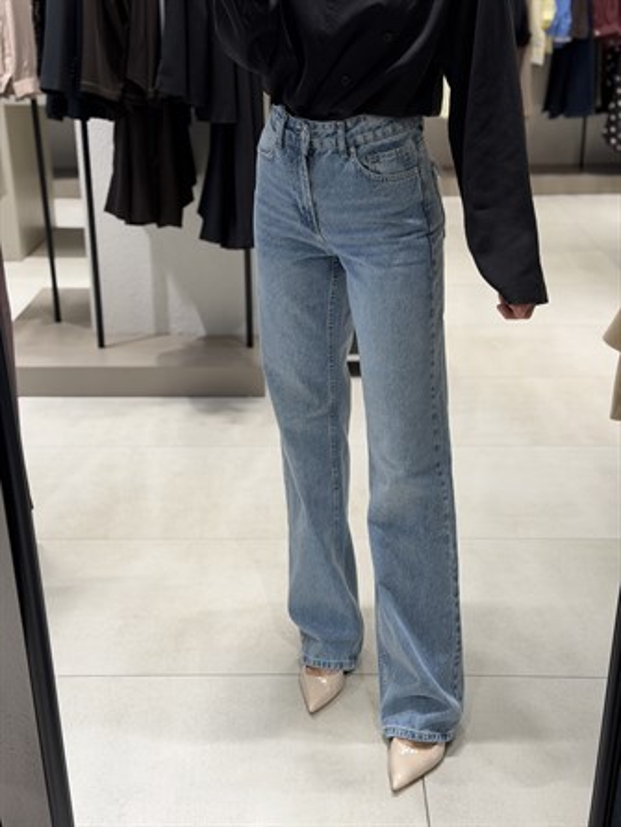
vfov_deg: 39.6
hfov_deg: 30.3
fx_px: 1147
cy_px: 414
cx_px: 310
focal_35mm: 48
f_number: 1.78
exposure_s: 1/100
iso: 50
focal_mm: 6.76
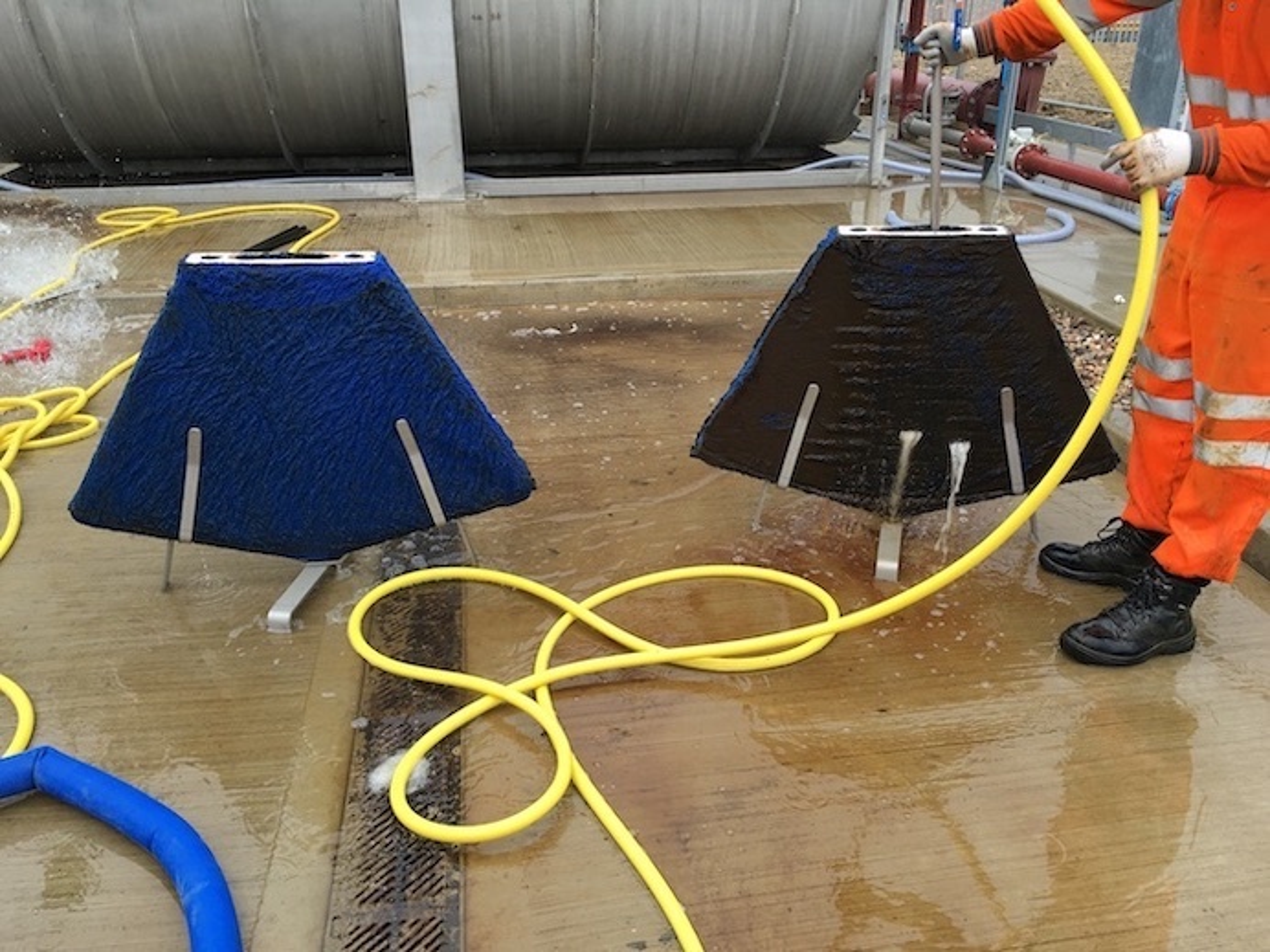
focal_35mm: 29
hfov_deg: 61.7
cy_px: 476
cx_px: 635
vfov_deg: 48.2
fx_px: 1064
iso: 25
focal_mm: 4.15
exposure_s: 1/386
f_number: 2.2
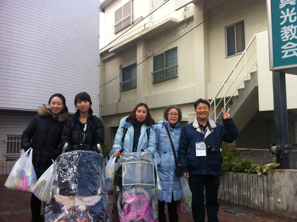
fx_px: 300
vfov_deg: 40.6
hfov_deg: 52.7
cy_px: 111
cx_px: 148
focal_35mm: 35
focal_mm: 3.85
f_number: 2.8
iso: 80
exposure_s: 1/293
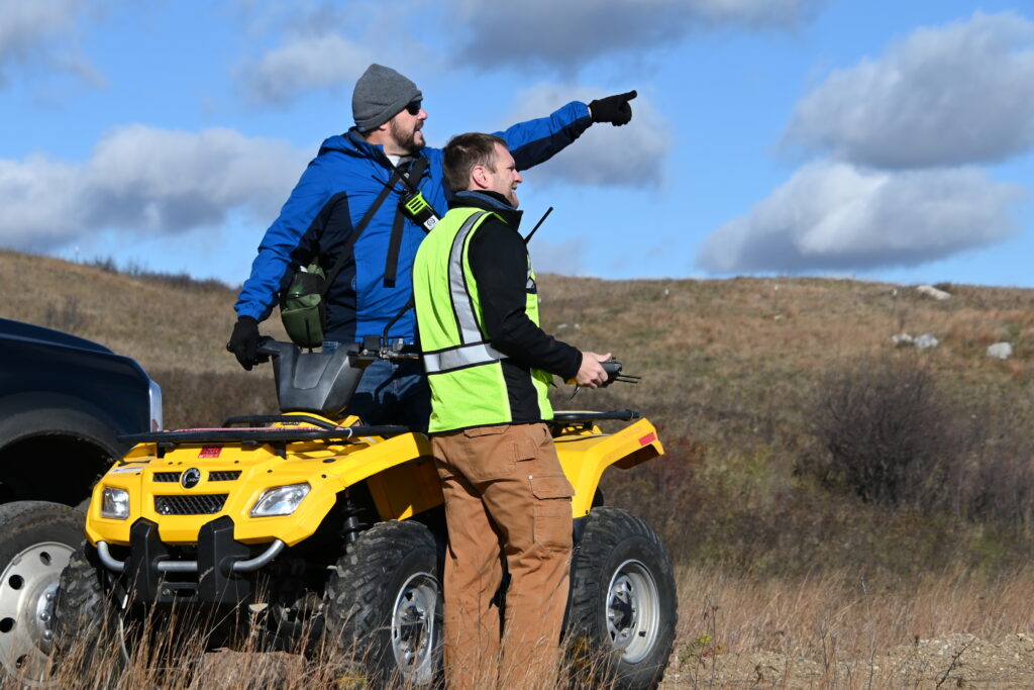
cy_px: 345
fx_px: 3705
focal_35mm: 129
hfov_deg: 15.9
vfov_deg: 10.6
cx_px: 517
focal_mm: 86
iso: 100
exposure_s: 1/500
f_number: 8
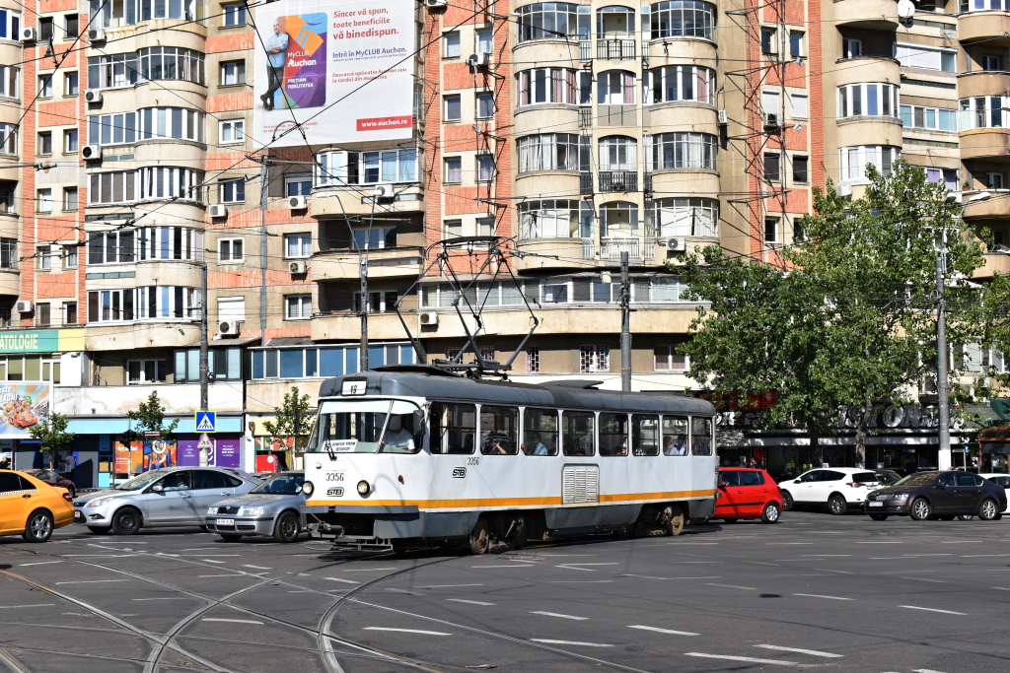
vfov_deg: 23.8
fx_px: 1599
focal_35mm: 57
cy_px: 336
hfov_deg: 35.0
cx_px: 505
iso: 200
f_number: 10
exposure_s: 1/400
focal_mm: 38
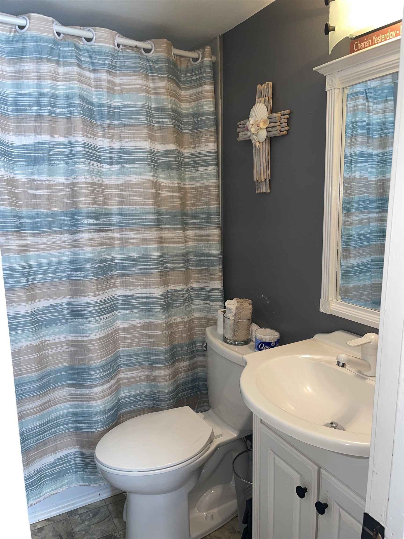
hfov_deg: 53.1
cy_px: 270
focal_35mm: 26
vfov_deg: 67.3
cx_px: 202
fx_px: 405
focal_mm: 4.2
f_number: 1.6
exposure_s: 1/28
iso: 32
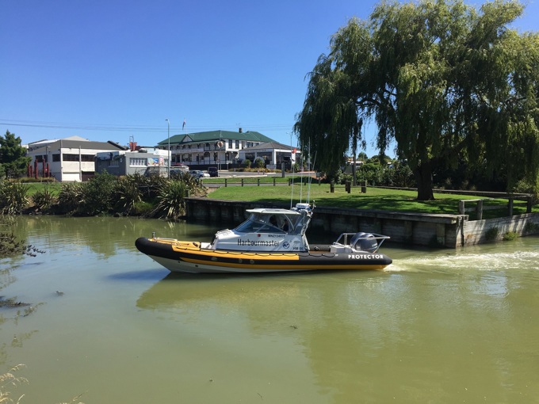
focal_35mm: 29
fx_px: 452
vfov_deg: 48.2
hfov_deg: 61.7
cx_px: 270
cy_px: 202
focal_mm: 4.15
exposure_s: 1/1799
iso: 32
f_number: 2.2
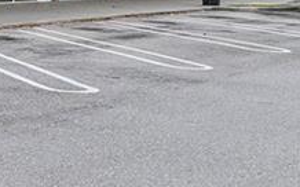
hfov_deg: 14.3
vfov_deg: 11.4
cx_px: -359
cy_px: -48
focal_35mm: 112
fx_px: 915
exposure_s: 1/60
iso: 100
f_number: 11
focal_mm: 10
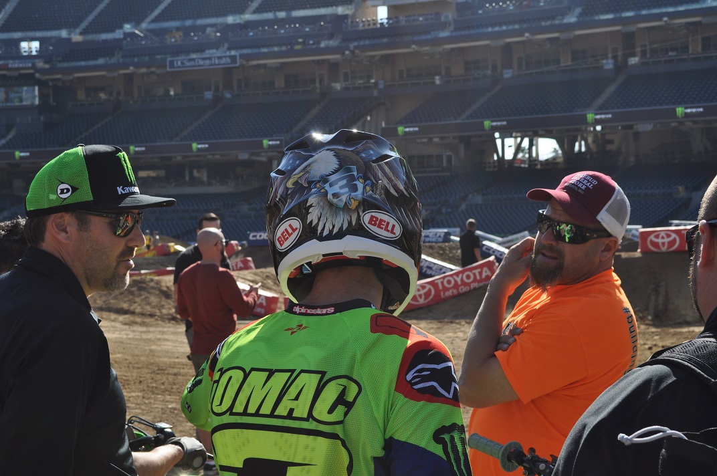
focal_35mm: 57
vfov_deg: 23.7
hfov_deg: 35.1
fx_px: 1134
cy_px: 238
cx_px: 358
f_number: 9
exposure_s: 1/320
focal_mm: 38
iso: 200
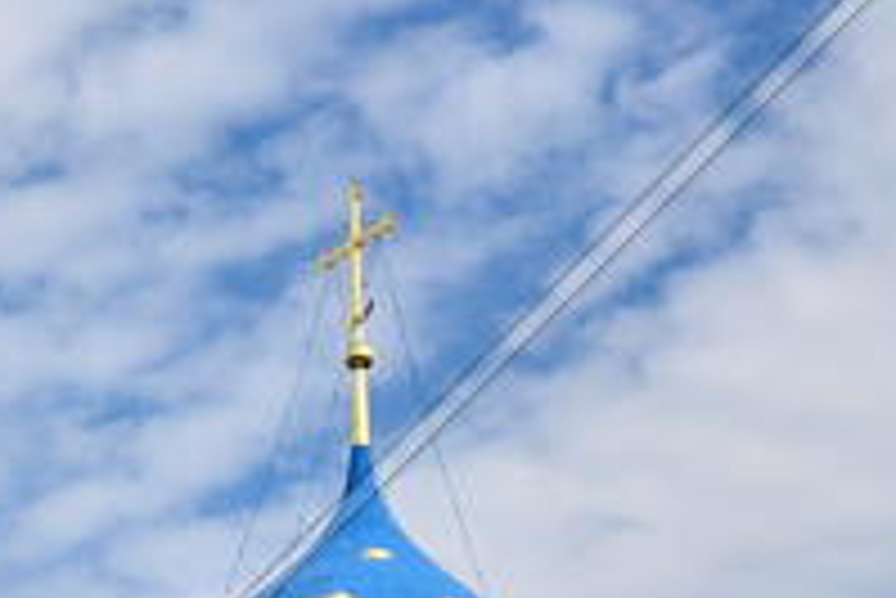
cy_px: 1120
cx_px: -268
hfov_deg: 14.1
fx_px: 3487
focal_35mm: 140
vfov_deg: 9.3
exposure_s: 1/250
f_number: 10
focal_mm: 32
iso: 250
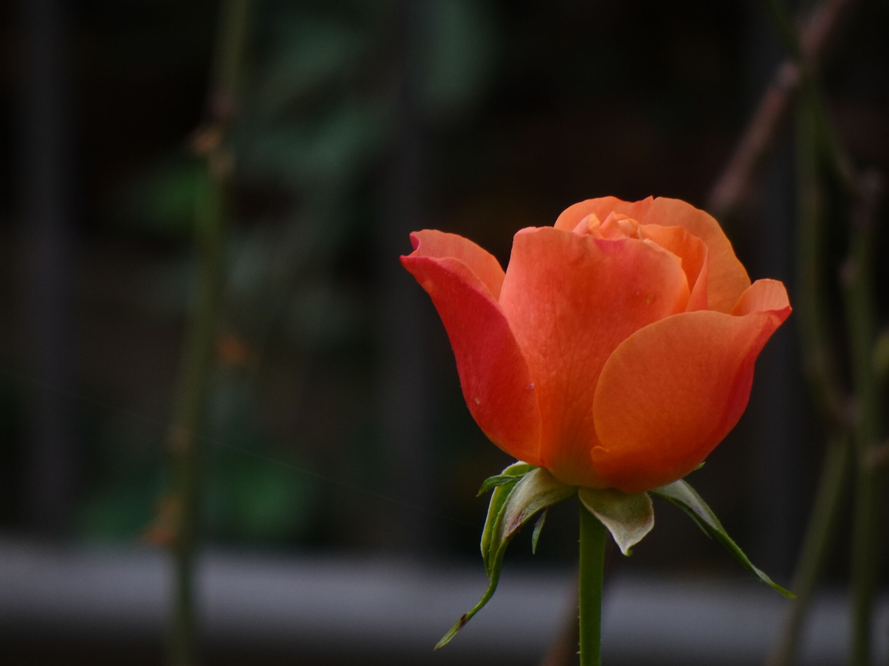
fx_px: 19004
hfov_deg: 2.7
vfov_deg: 2.0
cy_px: 332
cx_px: 433
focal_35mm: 740
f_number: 6.4
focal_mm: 118
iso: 80
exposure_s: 1/25
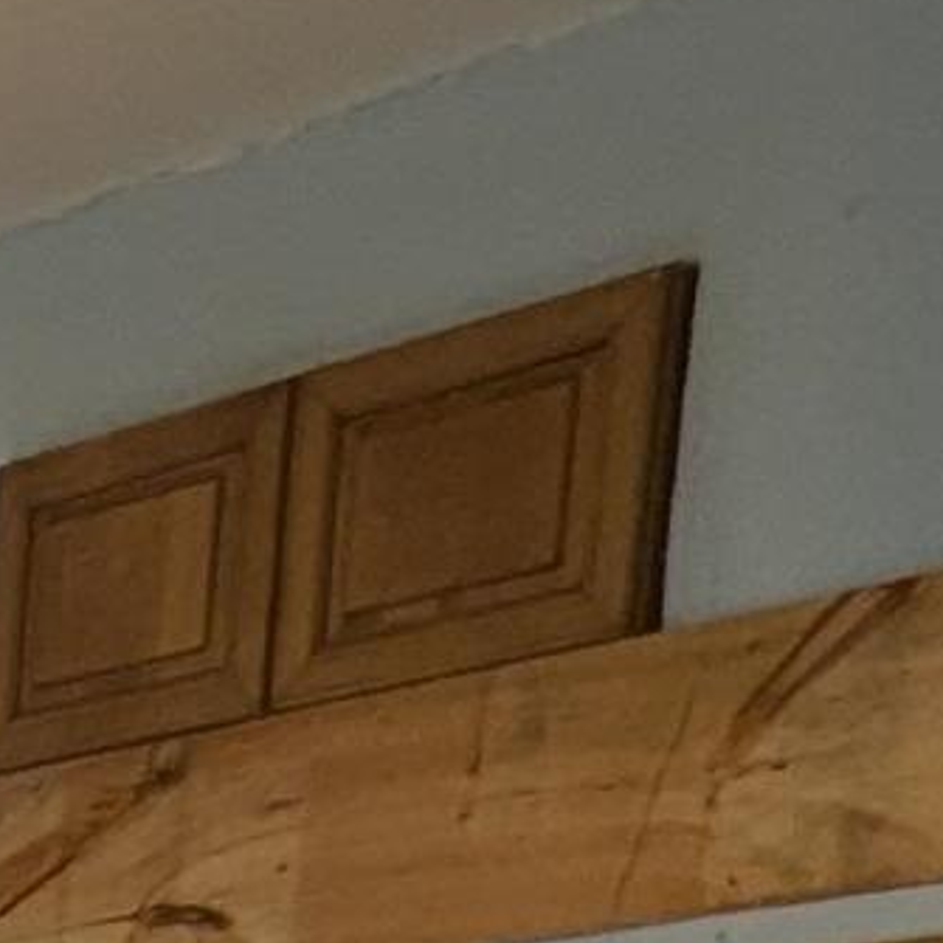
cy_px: 2210
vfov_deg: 12.9
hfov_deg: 12.5
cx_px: -1396
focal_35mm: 105
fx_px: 3236
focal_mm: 1.95
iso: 71
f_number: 2.2
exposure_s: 1/60
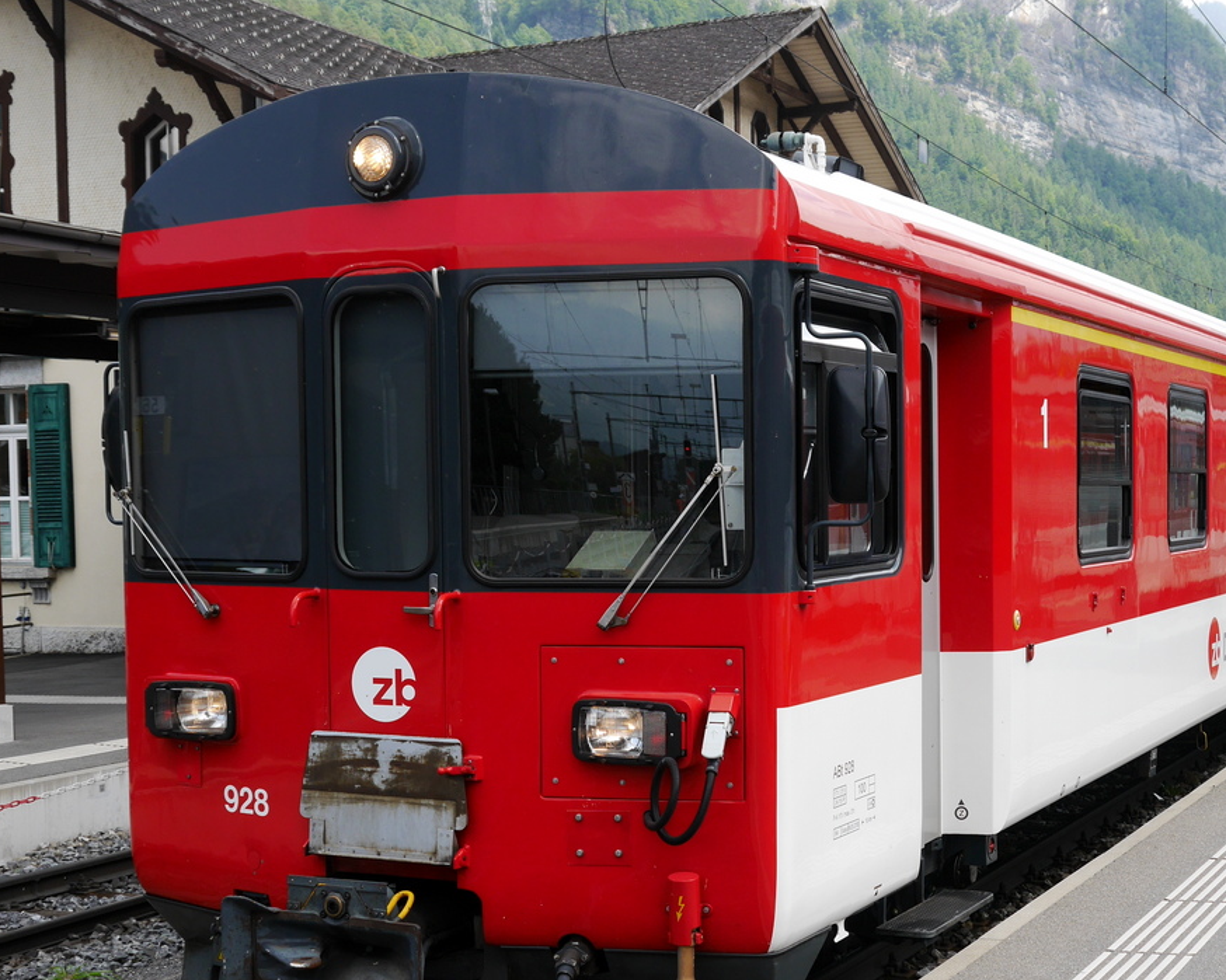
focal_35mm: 59
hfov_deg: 31.9
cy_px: 592
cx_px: 735
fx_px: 2141
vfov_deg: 25.7
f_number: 6.3
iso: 160
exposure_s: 1/200
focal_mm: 22
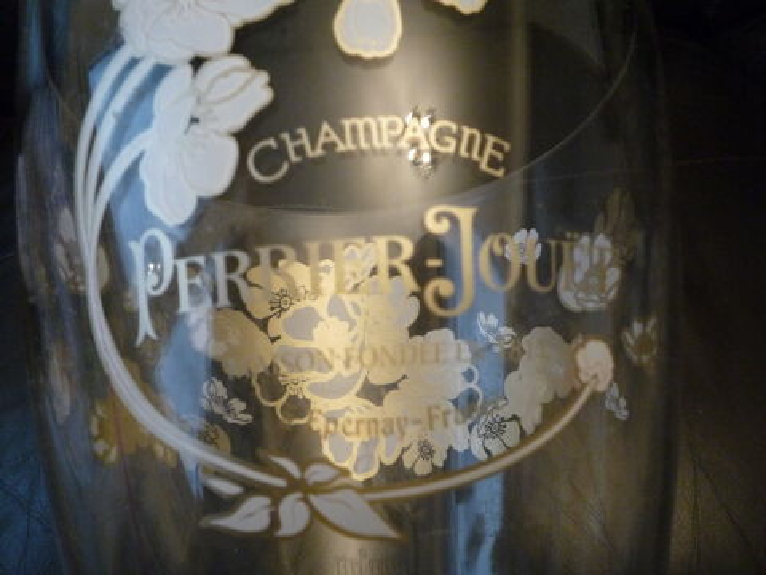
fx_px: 553
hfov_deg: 69.4
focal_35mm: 25
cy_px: 288
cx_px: 383
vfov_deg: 54.9
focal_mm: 4.4
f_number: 2.8
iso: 400
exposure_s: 1/13
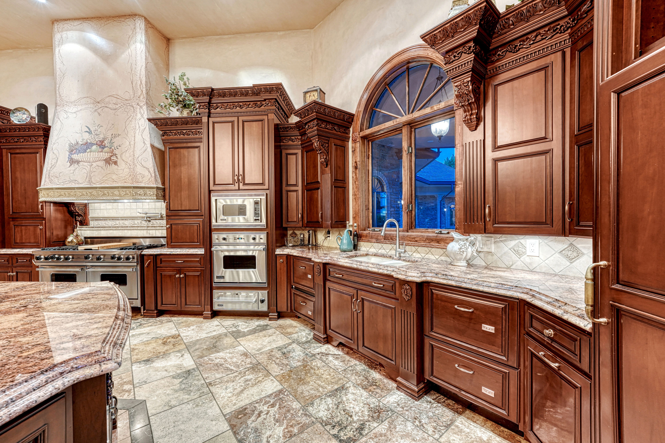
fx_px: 259
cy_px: 222
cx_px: 332
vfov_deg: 81.2
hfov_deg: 104.3
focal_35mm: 14
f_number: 7.1
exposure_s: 1
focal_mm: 14
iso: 800
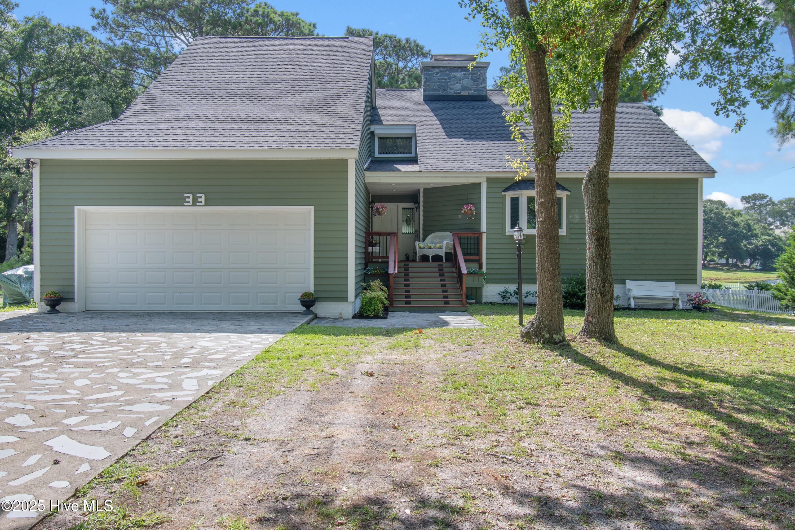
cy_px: 265
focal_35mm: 28
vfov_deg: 46.4
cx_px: 398
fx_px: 618
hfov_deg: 65.5
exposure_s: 1/200
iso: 100
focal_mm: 19
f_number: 7.1
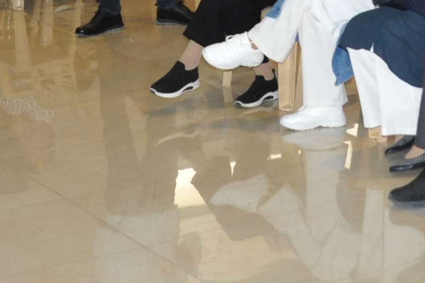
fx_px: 1534
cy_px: -174
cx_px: 247
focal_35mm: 130
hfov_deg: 15.8
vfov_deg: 10.1
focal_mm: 35
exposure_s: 1/60
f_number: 4
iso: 2500
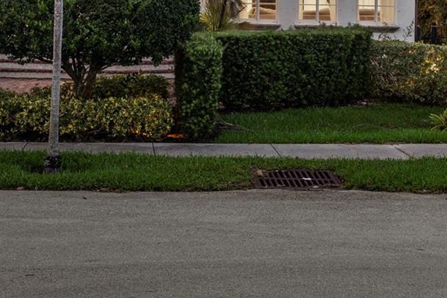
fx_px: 1130
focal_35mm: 91
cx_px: 201
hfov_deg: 22.4
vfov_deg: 14.7
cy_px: -9
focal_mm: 35
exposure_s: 1.6
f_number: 9
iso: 250
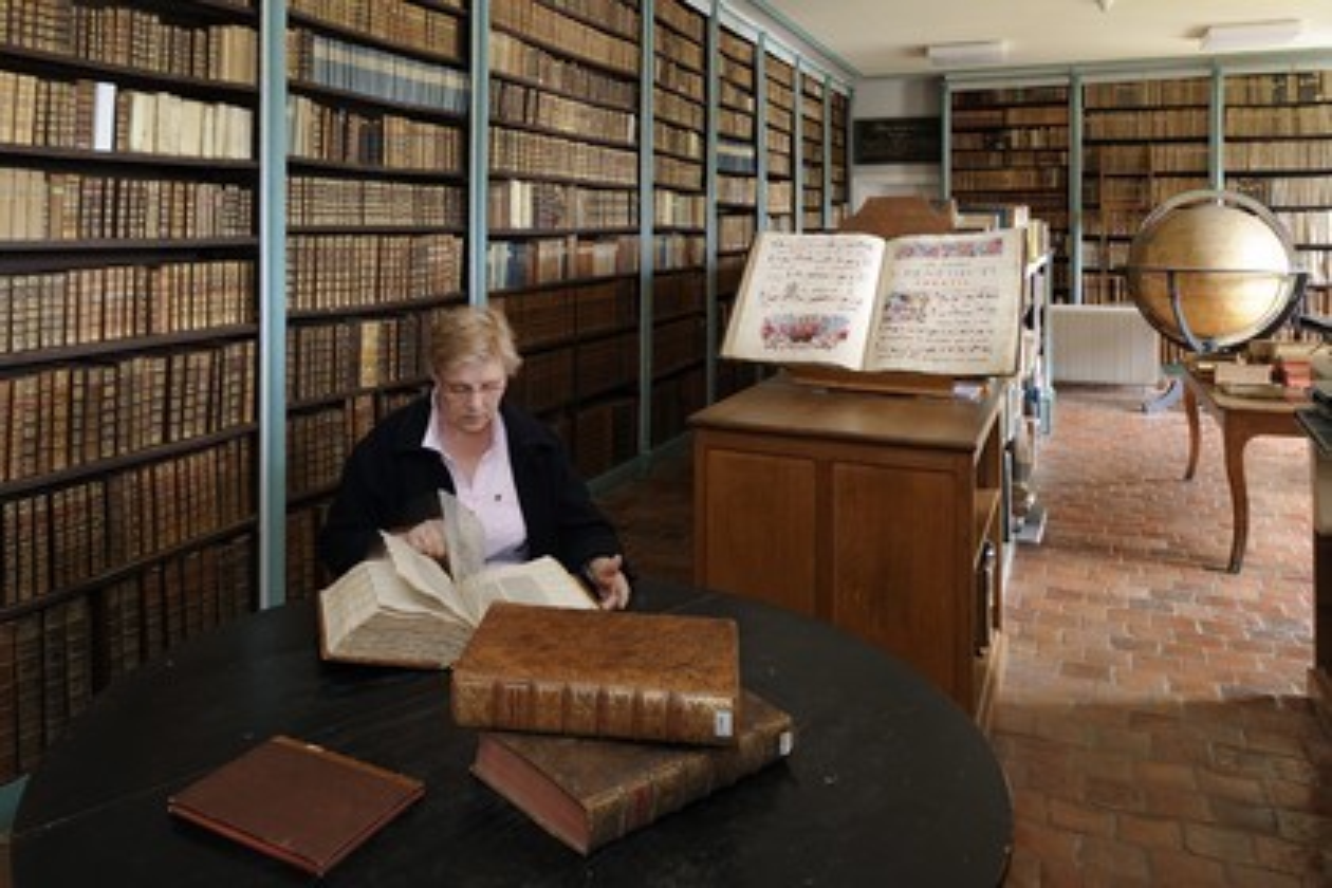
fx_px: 888
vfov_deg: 53.1
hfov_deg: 73.7
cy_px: 444
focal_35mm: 24
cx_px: 666
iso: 200
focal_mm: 24
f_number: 8
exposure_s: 1/1.25
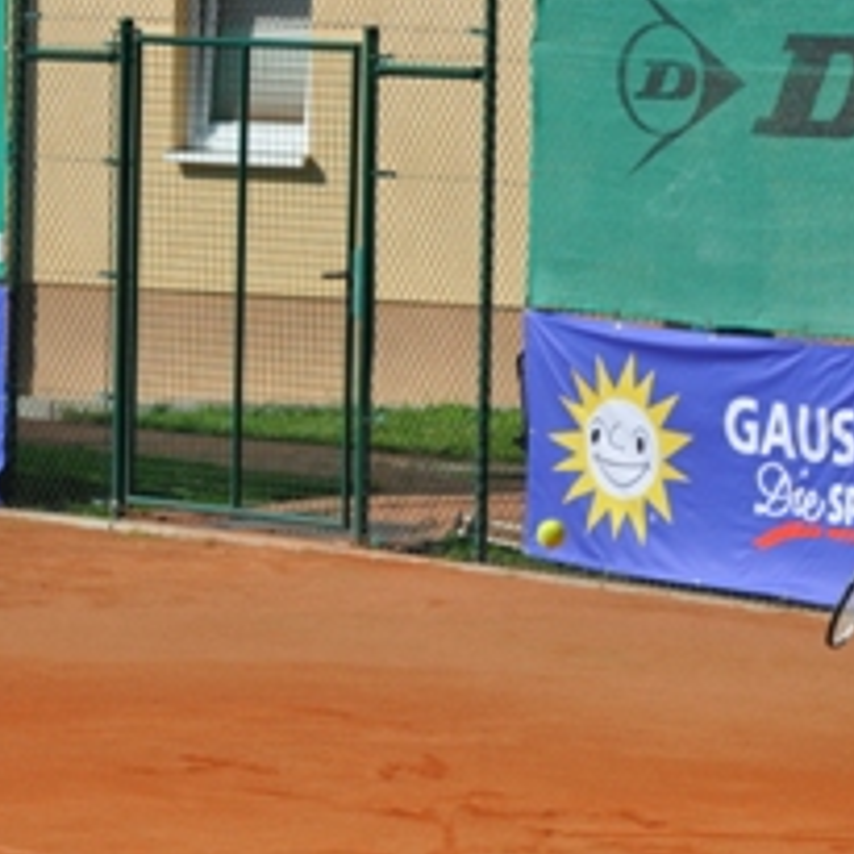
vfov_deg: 7.8
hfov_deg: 7.8
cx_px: 504
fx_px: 6224
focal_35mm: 223
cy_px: 375
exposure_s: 1/2000
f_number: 7.1
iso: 400
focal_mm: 80
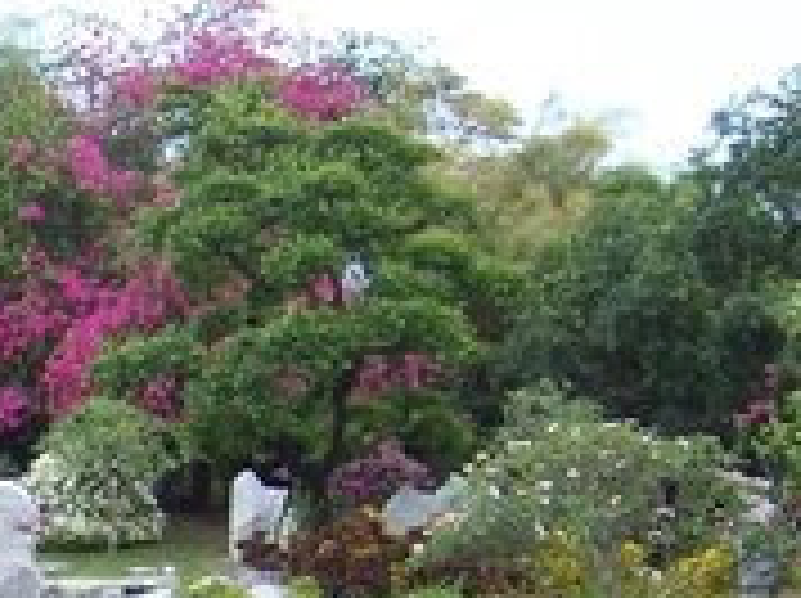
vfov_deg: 9.9
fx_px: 3374
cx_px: -639
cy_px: 773
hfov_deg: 12.4
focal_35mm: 146
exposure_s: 1/320
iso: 80
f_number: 2.8
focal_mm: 6.2
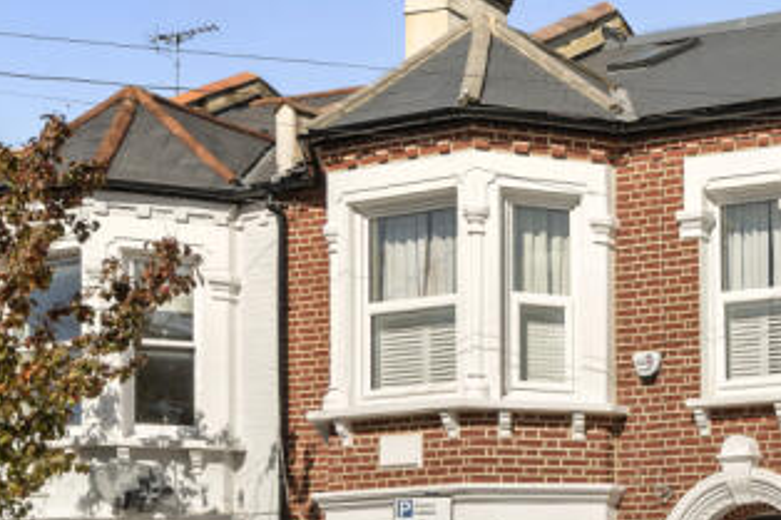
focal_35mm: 62
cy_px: 351
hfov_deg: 25.3
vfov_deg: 21.8
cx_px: 1144
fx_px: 1344
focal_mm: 19
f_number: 10
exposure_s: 1/320
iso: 100
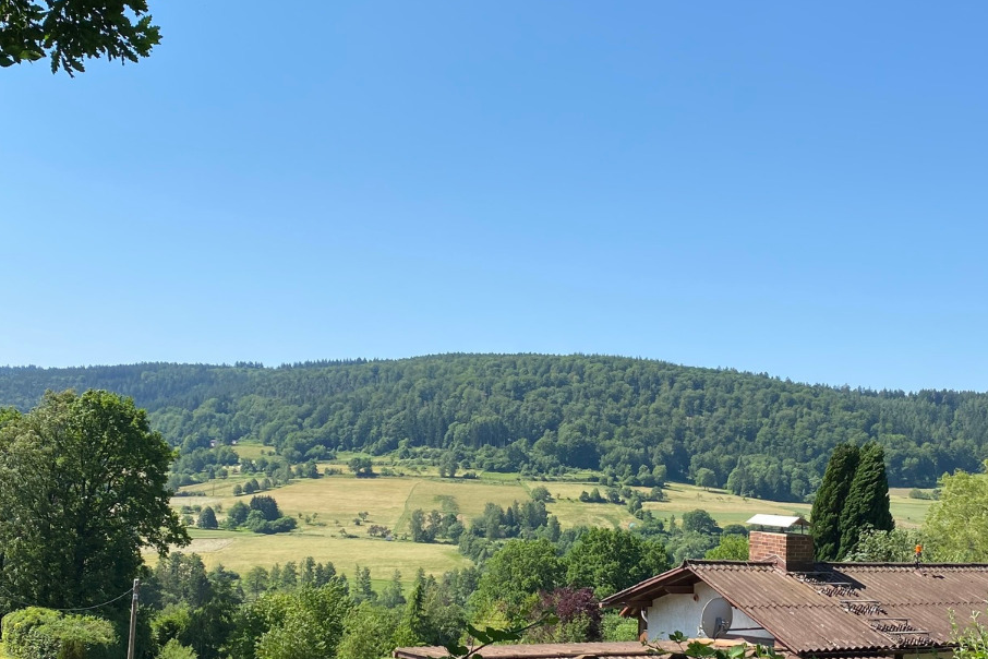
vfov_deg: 30.9
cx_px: 521
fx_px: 1180
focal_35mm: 43
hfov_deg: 45.4
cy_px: 440
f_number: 1.8
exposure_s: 1/2817
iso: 32
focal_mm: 4.25
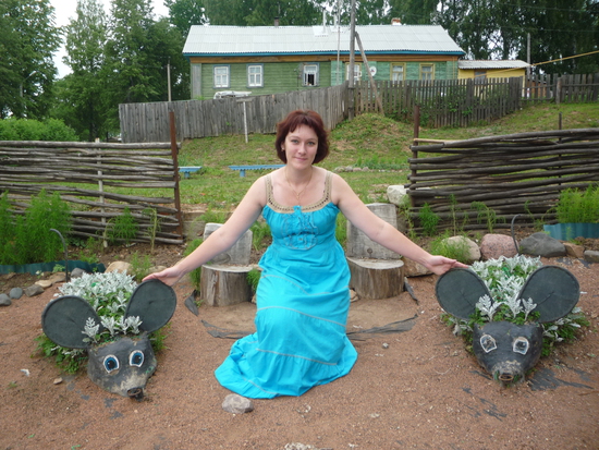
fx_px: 519
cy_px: 225
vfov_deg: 46.8
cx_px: 300
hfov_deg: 59.9
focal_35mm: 30
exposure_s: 1/100
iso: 100
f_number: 3.5
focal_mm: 5.2
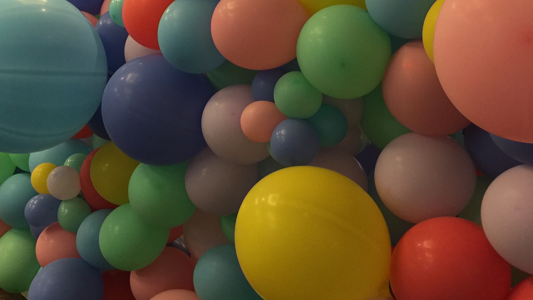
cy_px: 91
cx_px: 172
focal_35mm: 52
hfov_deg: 39.3
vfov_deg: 22.9
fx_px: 735
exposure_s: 1/17
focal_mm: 4.15
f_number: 2.2
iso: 125
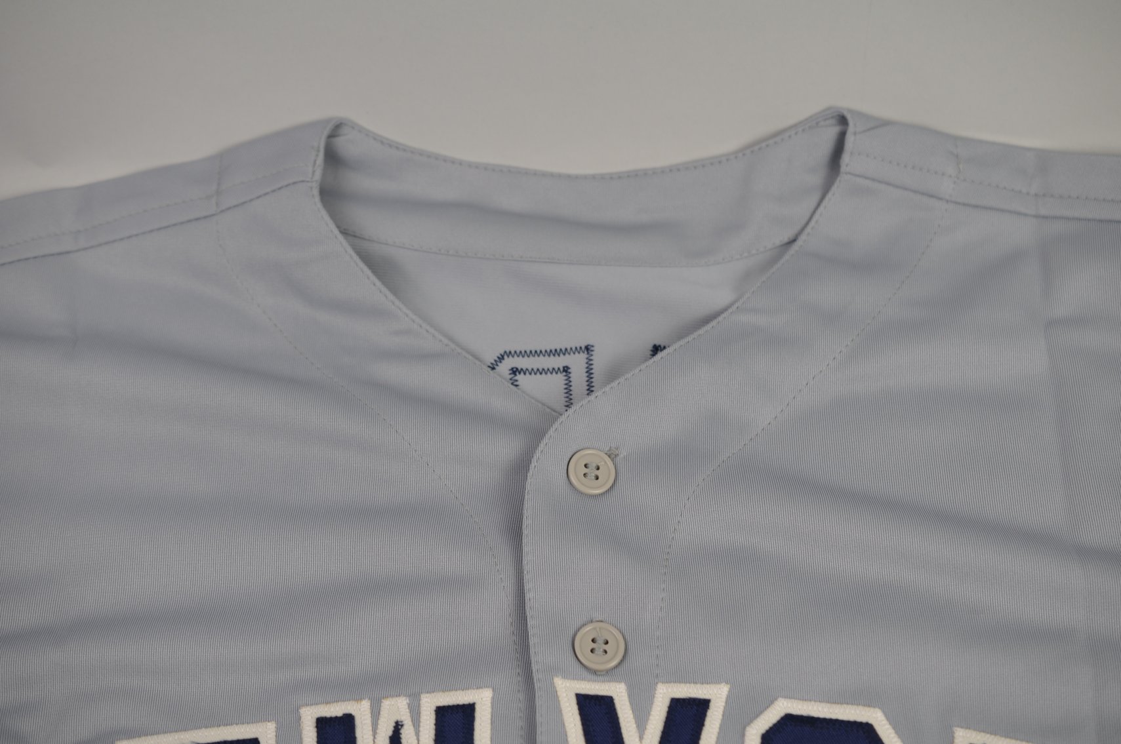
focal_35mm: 60
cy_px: 372
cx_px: 560
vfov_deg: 22.6
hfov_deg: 33.4
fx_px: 1866
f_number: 4
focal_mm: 40
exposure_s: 1/60
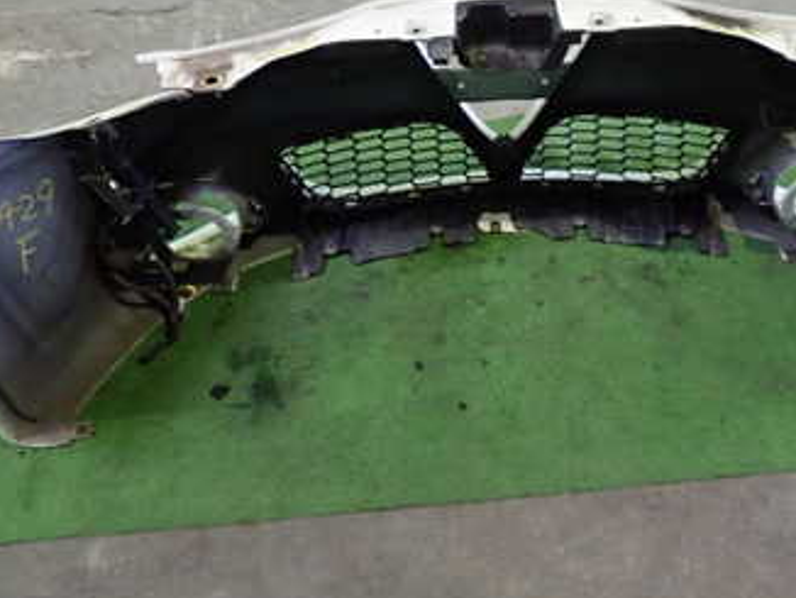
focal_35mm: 46
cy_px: 188
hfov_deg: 40.8
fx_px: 1059
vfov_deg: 31.3
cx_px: 515
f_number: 2
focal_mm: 4.5
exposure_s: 1/30
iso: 640
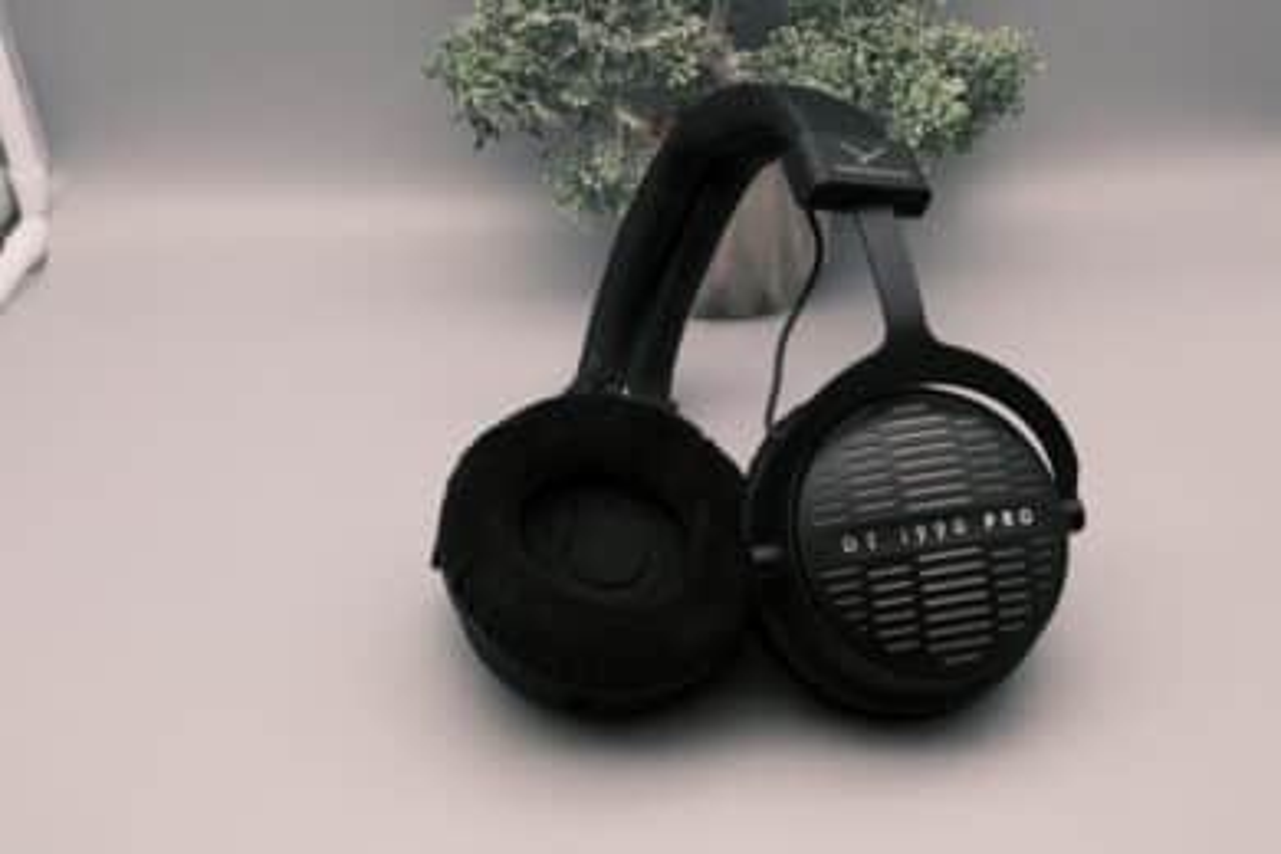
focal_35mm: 43
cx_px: 640
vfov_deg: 31.2
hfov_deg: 45.4
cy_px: 427
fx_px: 1530
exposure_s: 1/100
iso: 500
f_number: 8
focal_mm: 28.7
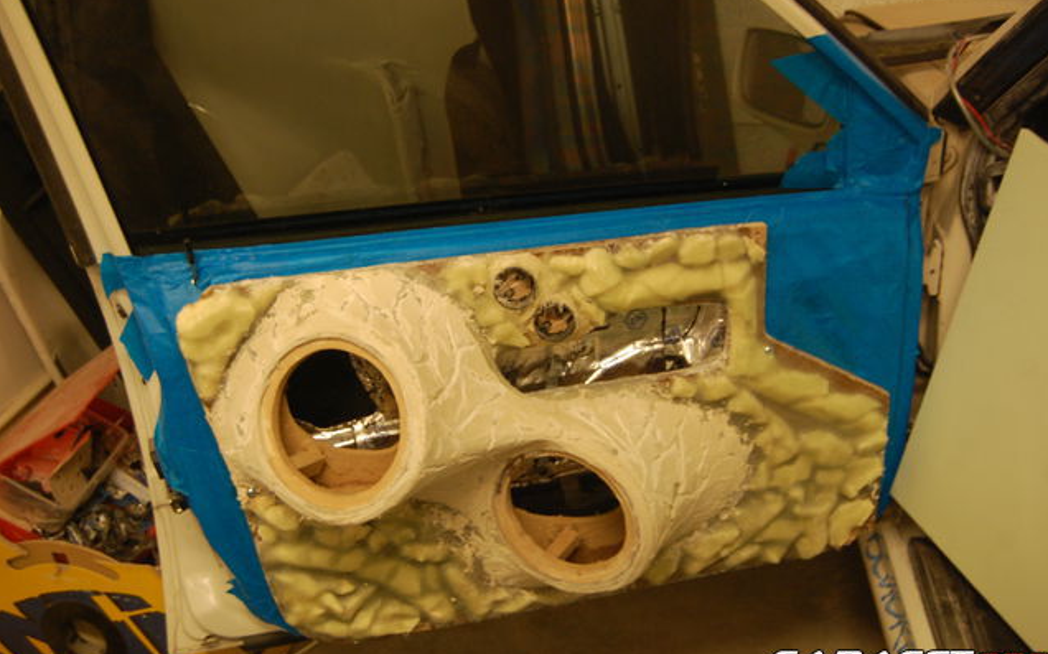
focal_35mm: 43
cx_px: 526
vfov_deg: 29.8
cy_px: 326
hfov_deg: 46.2
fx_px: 1228
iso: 800
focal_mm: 28
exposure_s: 1/10
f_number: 4.2
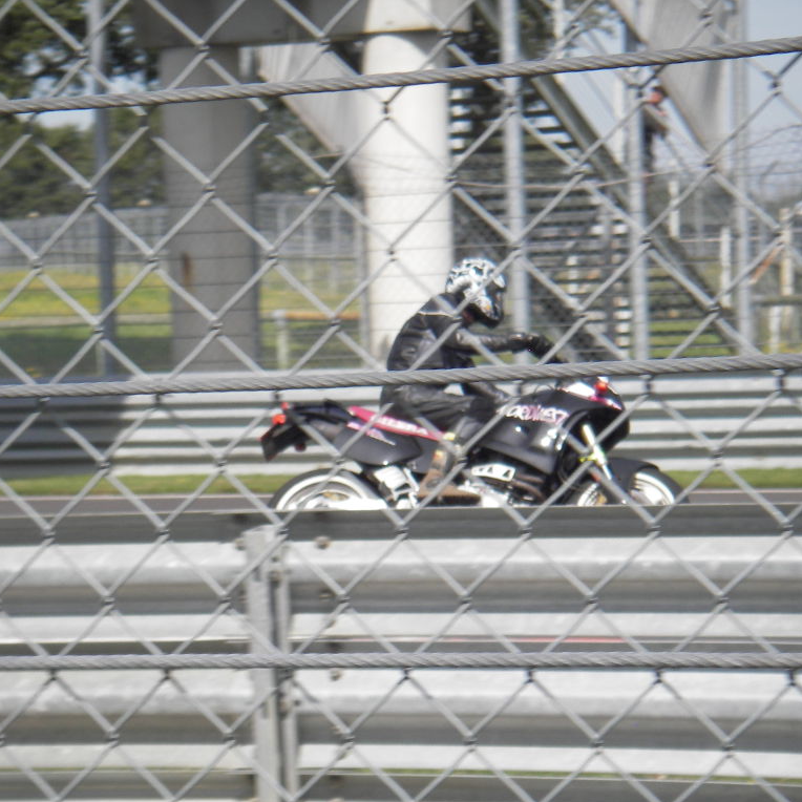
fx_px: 3539
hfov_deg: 12.9
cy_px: 402
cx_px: 403
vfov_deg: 12.9
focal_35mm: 135
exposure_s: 1/400
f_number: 4
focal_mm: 18.9
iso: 50
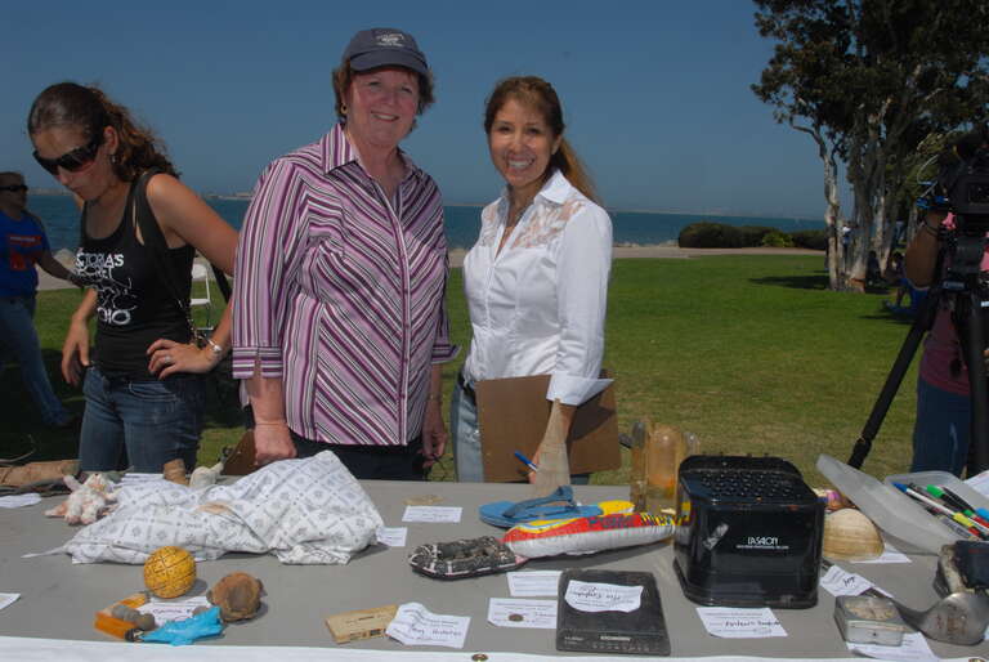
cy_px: 331
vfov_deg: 40.1
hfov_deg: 57.2
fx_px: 908
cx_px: 494
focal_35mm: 33
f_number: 18
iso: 200
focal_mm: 22
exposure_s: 1/250
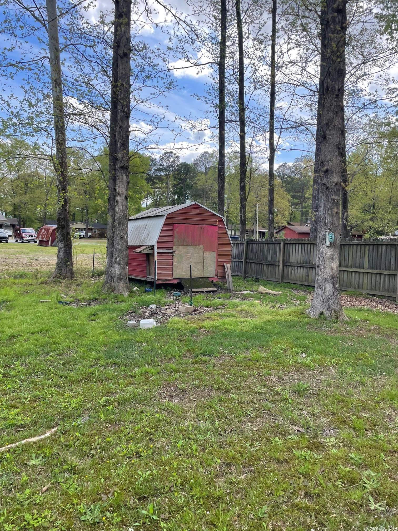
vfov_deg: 67.3
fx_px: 399
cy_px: 266
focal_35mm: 26
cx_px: 199
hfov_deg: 53.1
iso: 32
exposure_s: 1/1159
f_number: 1.6
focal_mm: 4.2
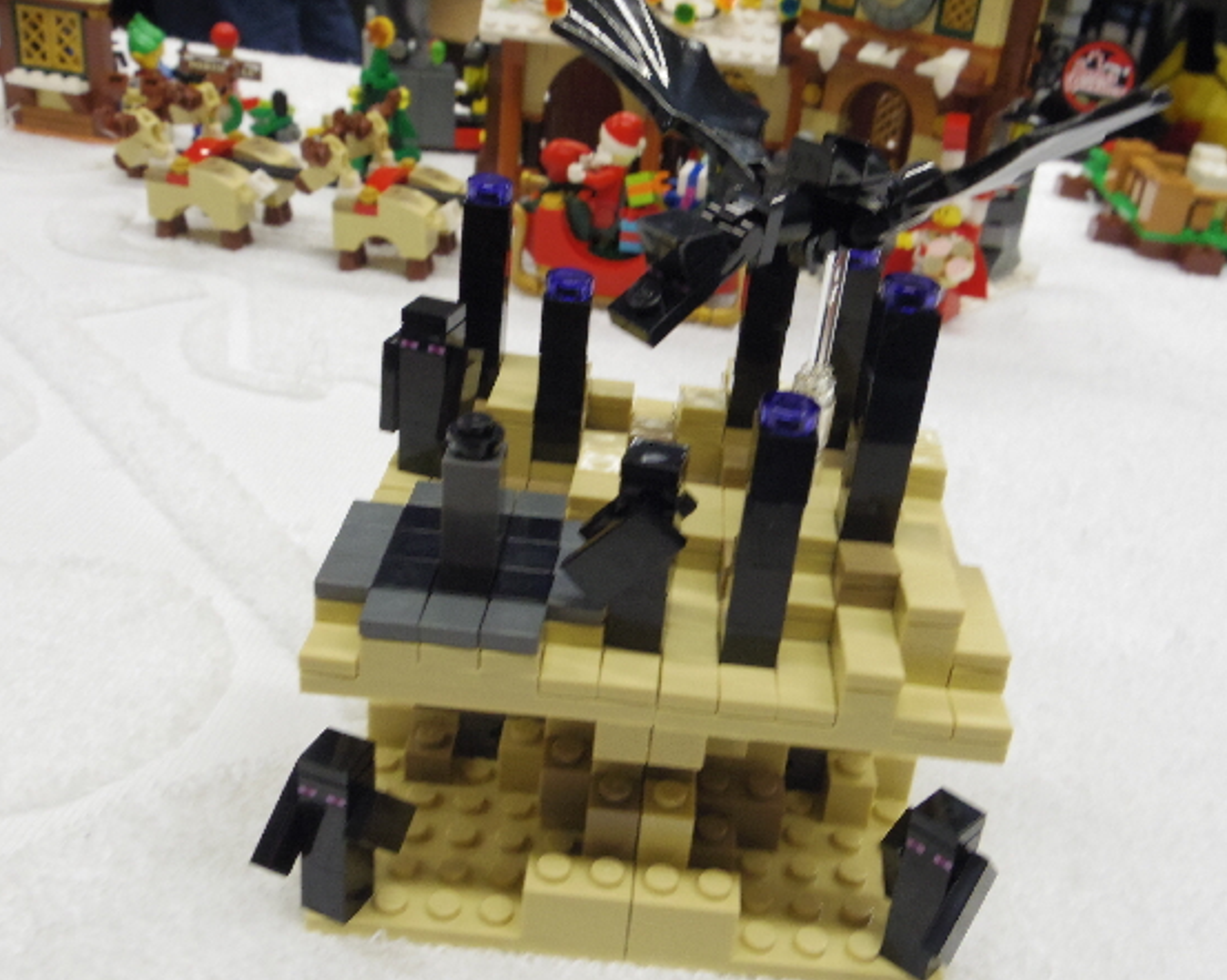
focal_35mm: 36
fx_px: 1307
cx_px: 655
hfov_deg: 50.3
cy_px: 497
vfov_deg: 41.1
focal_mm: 6.2
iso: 800
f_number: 4.5
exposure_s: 1/50
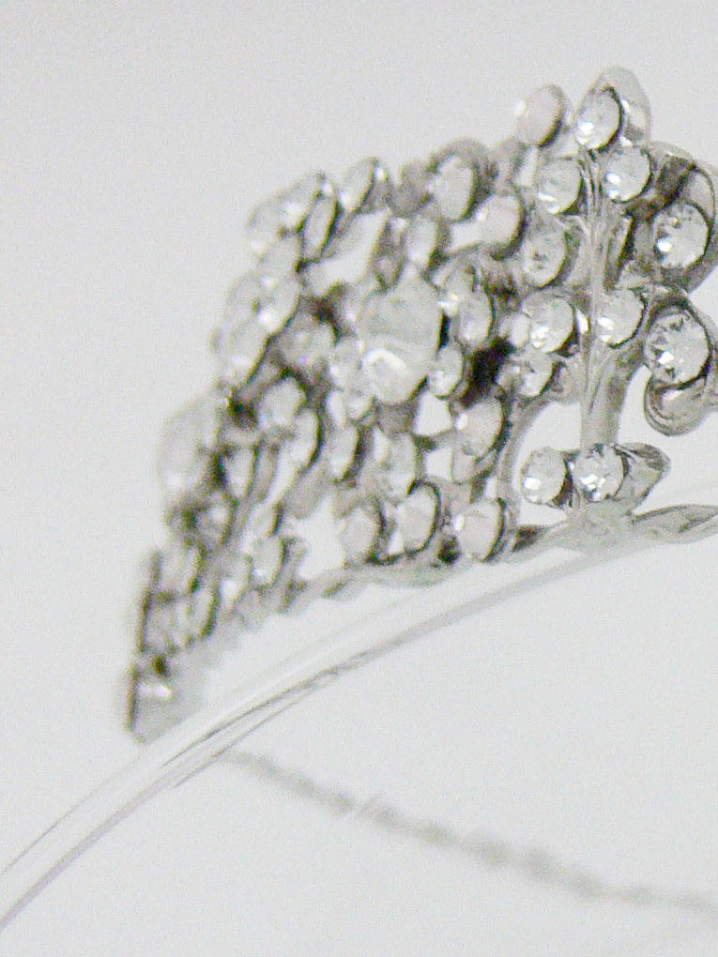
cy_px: 447
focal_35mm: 112
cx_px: 1231
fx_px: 3097
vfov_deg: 17.6
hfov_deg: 12.3
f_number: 2.8
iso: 200
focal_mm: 7.4
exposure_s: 1/13
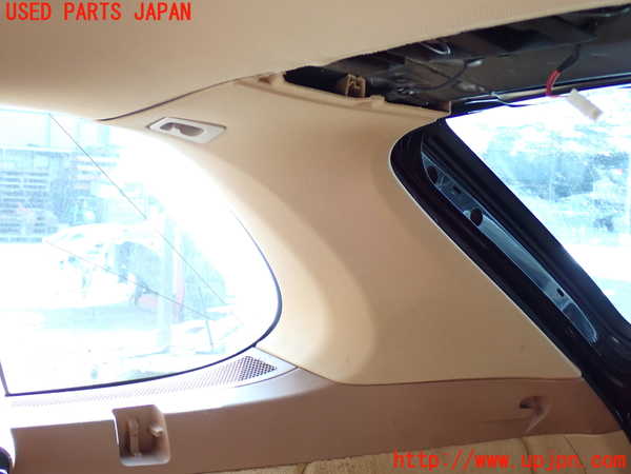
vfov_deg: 27.0
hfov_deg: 35.5
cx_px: 316
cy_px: 237
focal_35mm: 54
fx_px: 984
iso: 320
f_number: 3.3
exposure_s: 1/50
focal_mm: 9.65
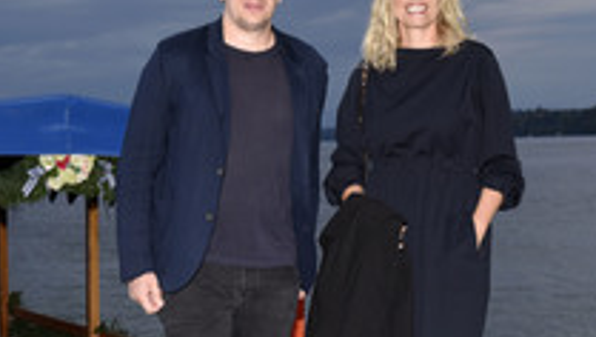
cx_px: 207
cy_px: 286
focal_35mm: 113
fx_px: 1787
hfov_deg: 18.9
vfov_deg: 10.7
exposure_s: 1/160
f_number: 6.3
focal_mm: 50
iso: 1250
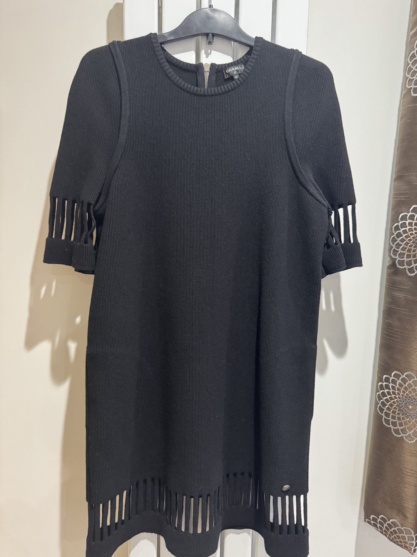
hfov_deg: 56.8
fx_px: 385
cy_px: 278
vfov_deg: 71.6
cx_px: 208
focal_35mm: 24
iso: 640
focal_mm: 6.76
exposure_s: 1/50
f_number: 1.78
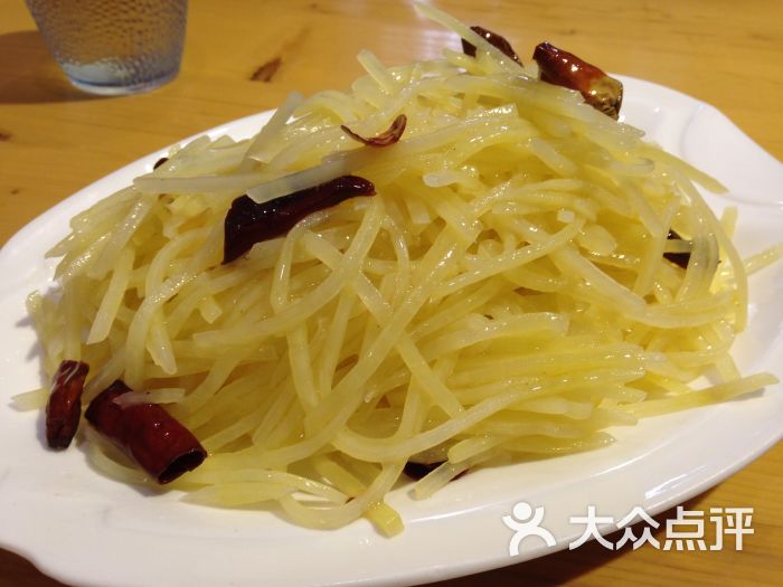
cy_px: 294
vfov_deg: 42.9
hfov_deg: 55.4
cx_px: 392
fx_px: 746
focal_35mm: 33
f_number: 2.4
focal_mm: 4.12
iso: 50
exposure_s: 1/30
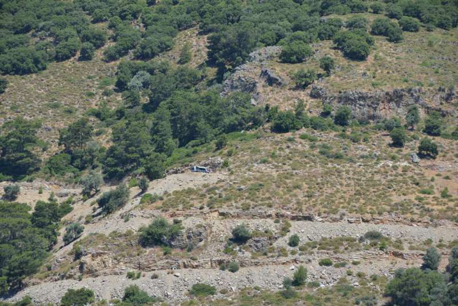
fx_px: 2545
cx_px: 229
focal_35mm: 200
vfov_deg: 6.9
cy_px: 153
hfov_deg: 10.3
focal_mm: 200
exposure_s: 1/250
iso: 100
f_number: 8
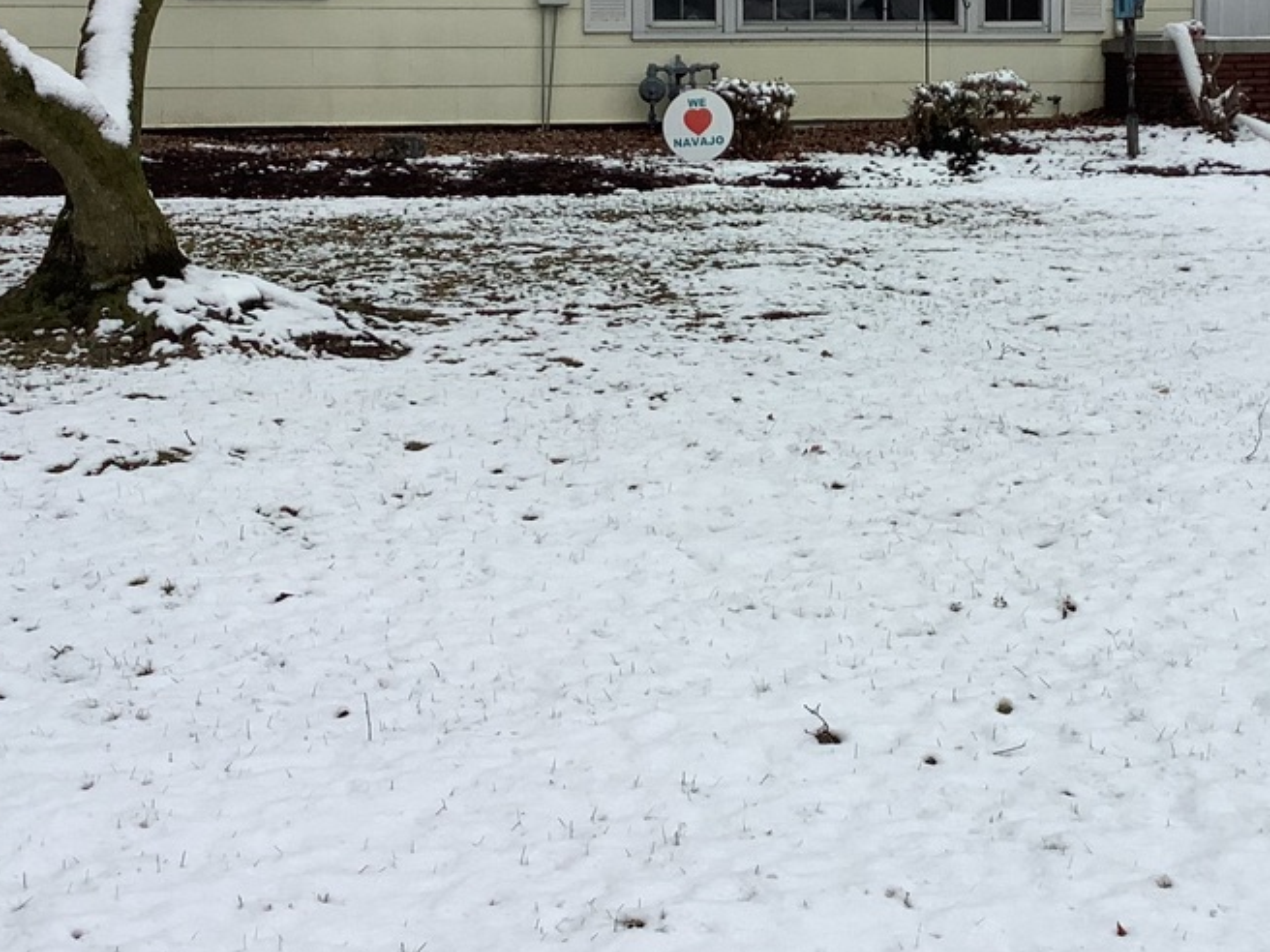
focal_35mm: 68
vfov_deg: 21.5
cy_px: 288
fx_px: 2495
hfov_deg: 28.4
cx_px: 807
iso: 25
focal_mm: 3.3
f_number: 2.4
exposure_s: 1/181
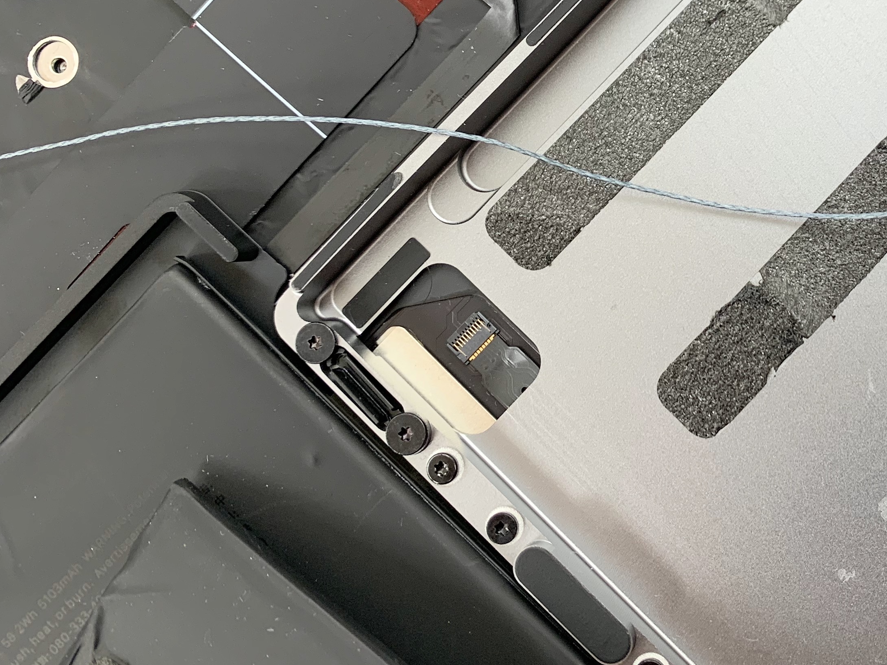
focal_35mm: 48
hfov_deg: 37.1
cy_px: 157
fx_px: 1230
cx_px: 800
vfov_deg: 29.7
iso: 40
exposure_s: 1/100
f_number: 1.8
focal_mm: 4.25
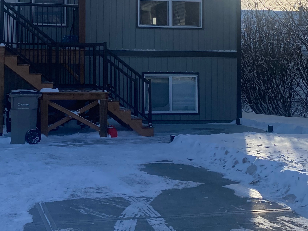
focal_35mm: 46
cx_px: 89
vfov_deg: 30.8
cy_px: 48
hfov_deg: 40.4
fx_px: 409
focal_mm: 4.25
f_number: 1.8
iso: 32
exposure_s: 1/3984
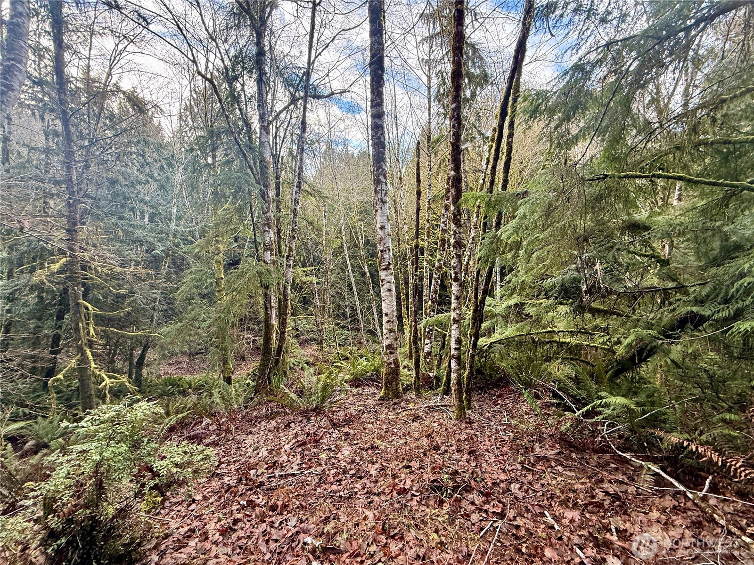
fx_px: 305
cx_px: 377
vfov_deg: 85.7
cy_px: 282
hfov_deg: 102.1
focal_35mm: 14
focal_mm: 2.22
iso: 160
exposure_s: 1/99
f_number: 2.2
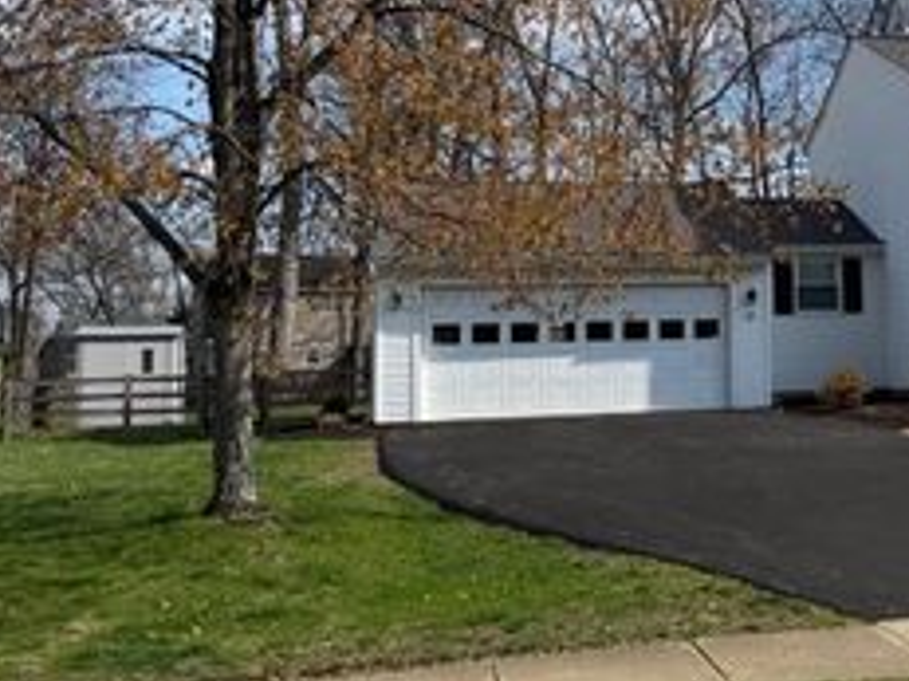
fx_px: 1365
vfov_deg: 27.8
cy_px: 230
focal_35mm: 52
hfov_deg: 34.3
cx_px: 854
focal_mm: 6.76
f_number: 1.78
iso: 80
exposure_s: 1/4049
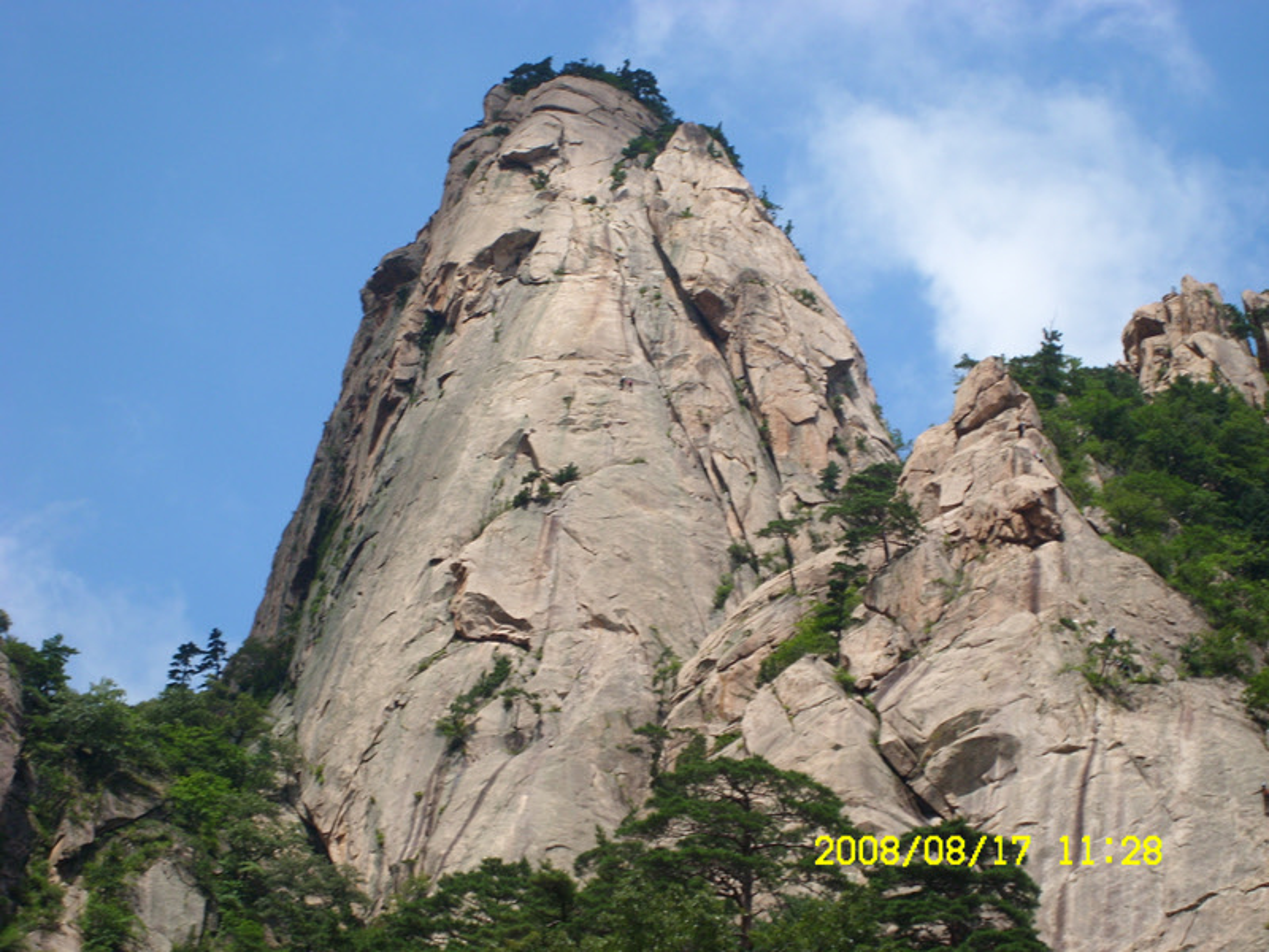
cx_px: 634
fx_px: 3849
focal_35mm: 105
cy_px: 476
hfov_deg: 18.7
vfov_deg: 14.1
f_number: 12.4
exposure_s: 1/109
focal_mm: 17.4
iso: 50
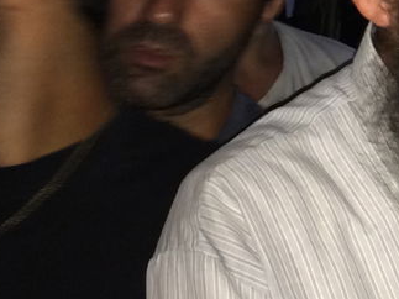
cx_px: 668
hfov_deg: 13.9
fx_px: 1498
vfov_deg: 11.0
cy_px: -128
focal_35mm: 130
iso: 100
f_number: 2.2
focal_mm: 4.12
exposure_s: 1/16
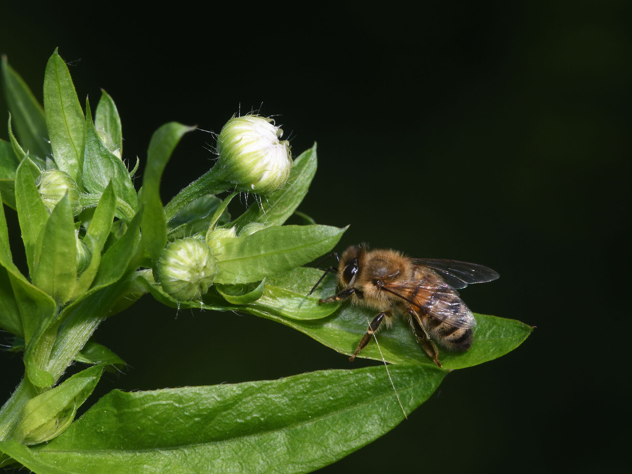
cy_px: 237
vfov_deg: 4.3
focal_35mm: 342
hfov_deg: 5.8
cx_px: 277
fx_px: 6244
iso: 320
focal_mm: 210
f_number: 14
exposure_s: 1/125
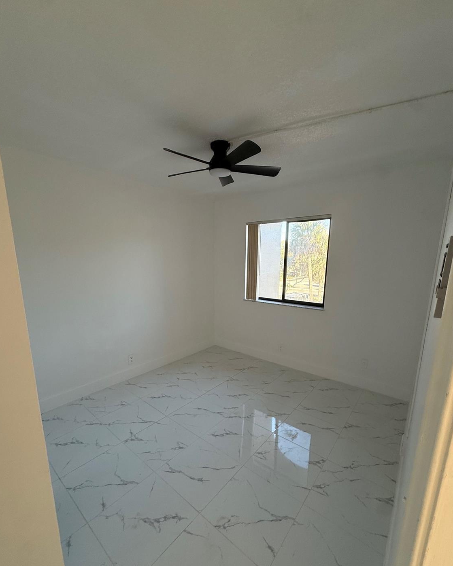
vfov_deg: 96.5
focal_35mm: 15
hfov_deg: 84.0
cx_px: 222
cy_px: 310
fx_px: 251
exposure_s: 1/99
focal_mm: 2.22
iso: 125
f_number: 2.2
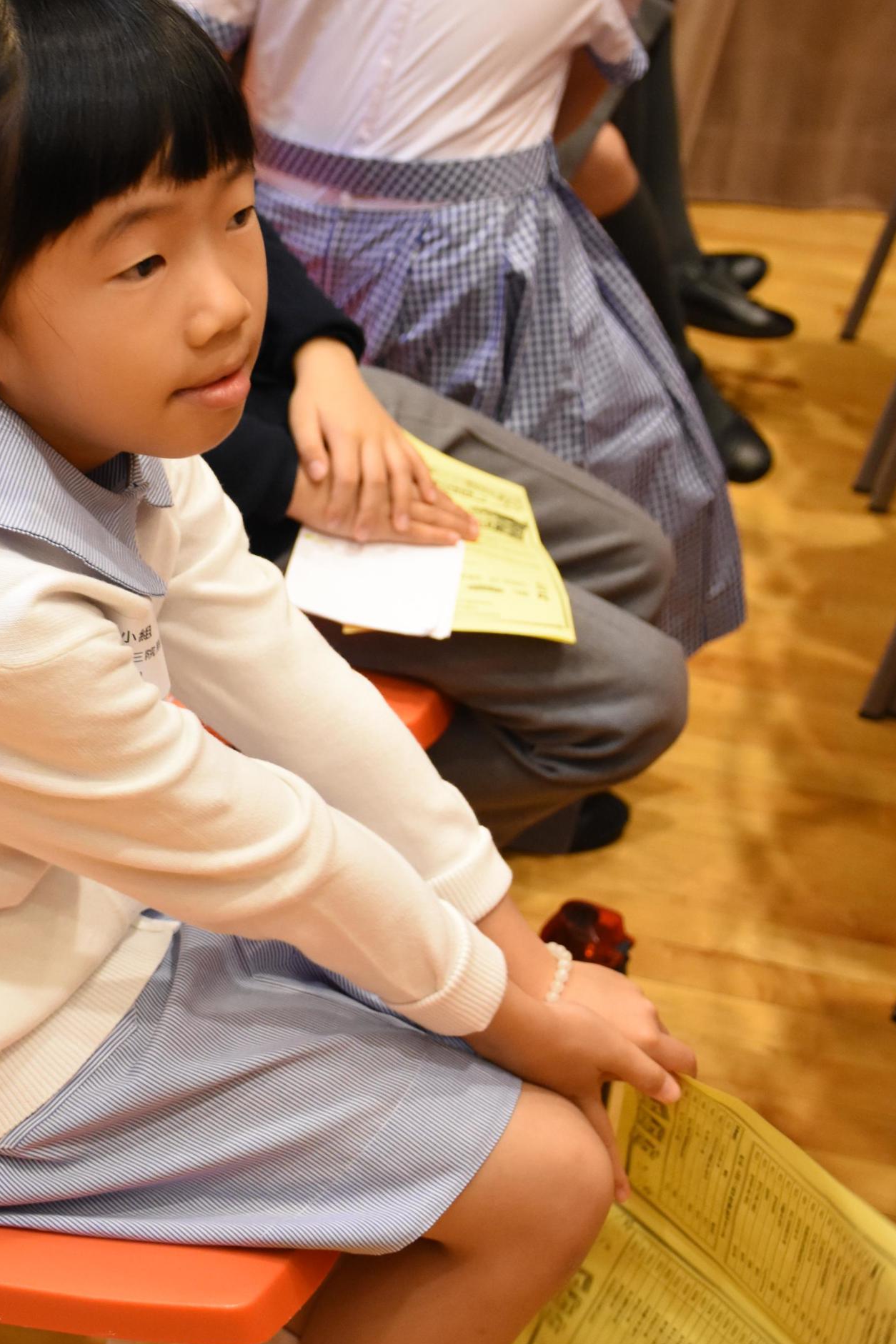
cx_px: 241
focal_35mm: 75
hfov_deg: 18.1
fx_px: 2801
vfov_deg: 26.9
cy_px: 501
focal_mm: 32
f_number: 4
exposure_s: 1/100
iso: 1600
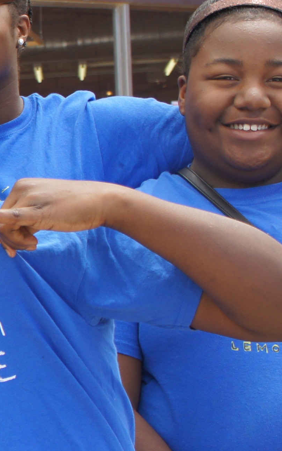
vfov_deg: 17.4
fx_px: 1475
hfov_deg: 9.8
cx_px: -349
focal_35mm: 120
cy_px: 274
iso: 200
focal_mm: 22
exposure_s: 1/250
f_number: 4.5
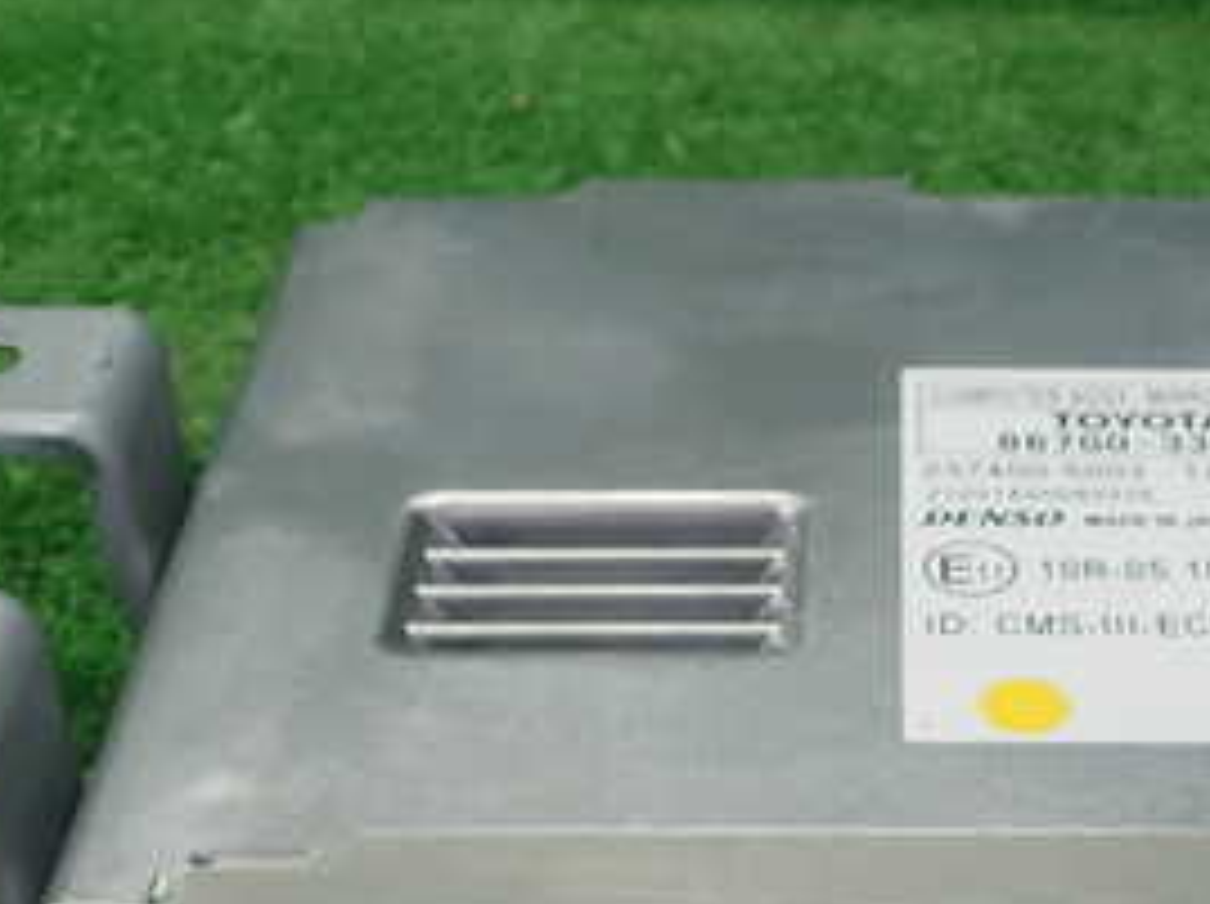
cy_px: 819
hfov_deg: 28.7
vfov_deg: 21.4
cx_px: 850
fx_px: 2339
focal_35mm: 67
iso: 160
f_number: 2.3
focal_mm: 5.5
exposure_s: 1/125
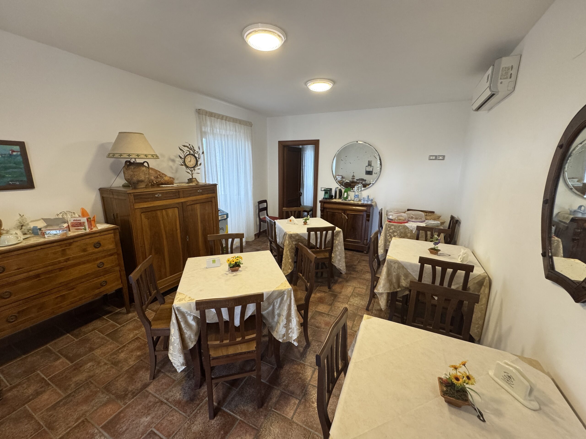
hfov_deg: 102.1
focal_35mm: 14
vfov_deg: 85.7
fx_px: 237
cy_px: 220
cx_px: 293
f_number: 2.2
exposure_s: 1/99
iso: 250
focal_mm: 2.22
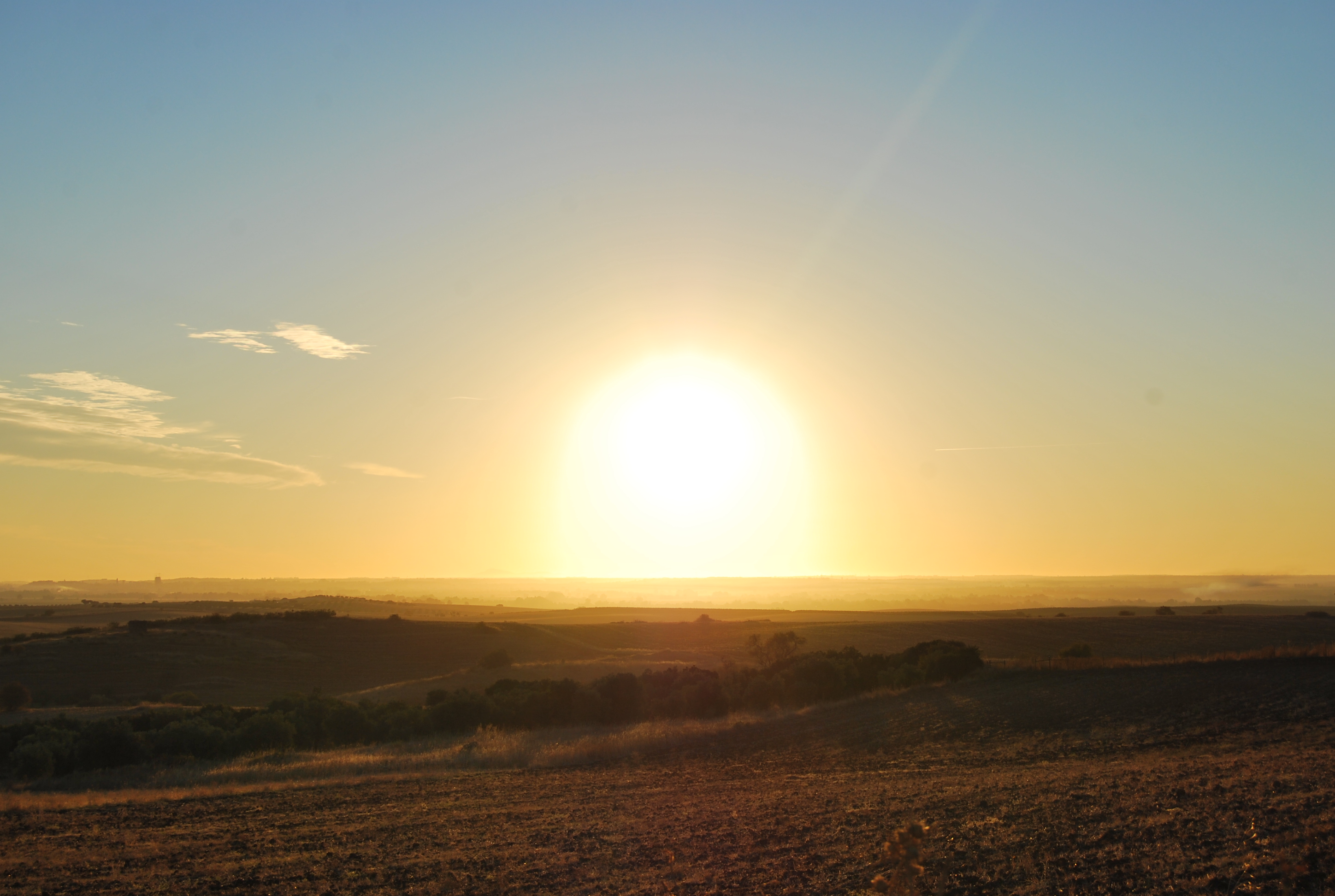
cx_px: 668
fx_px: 2341
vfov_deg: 21.7
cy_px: 448
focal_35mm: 63
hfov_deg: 31.8
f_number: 10
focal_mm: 42
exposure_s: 1/320
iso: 100
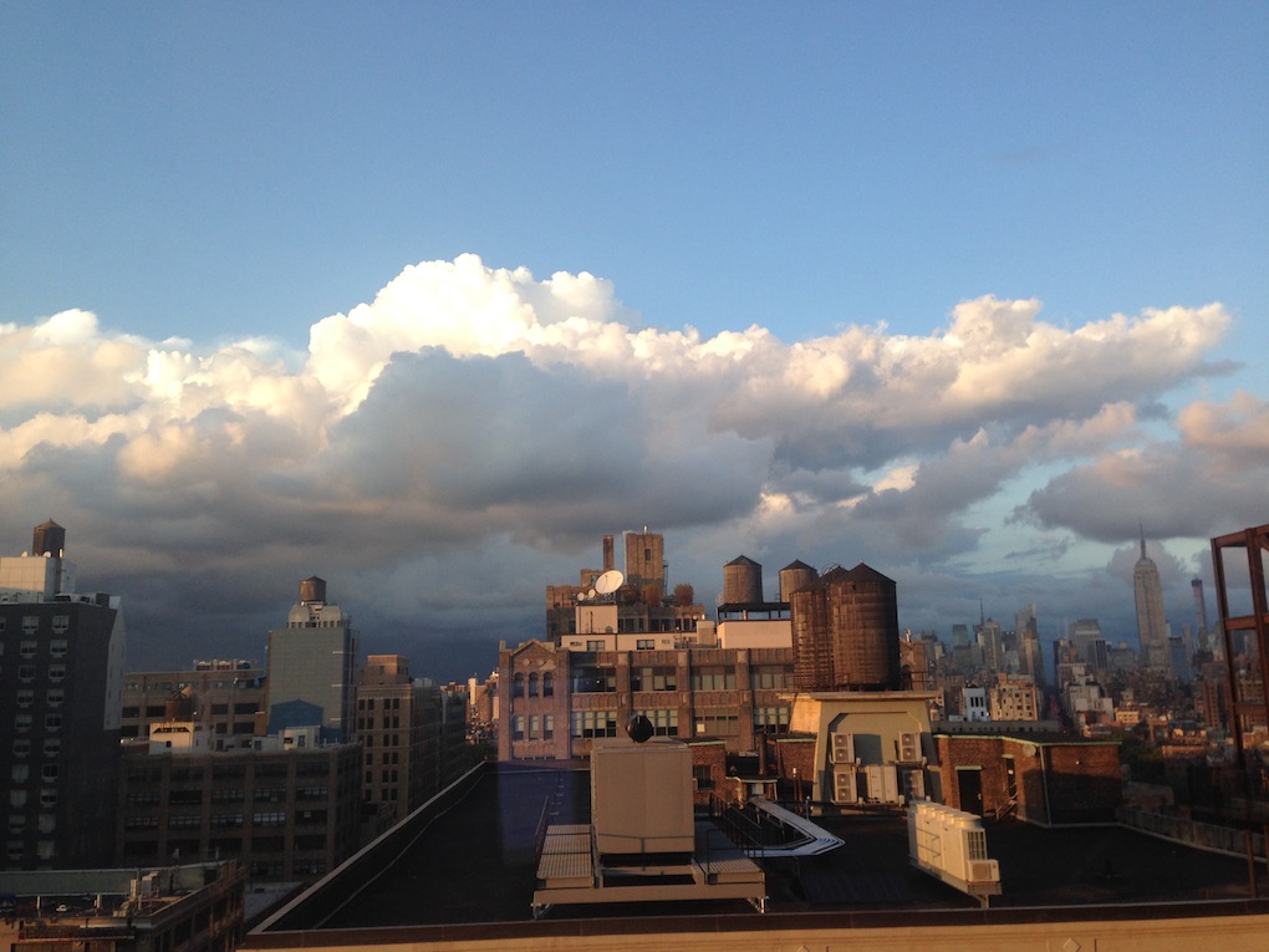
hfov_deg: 55.4
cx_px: 634
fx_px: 1210
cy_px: 476
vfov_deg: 42.9
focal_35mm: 33
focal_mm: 4.12
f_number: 2.4
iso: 50
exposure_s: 1/213
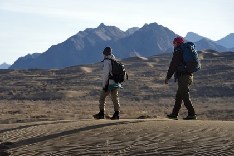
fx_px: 1300
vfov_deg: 6.9
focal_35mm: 200
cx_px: 117
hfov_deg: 10.3
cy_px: 78
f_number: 10
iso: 200
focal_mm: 200
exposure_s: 1/320
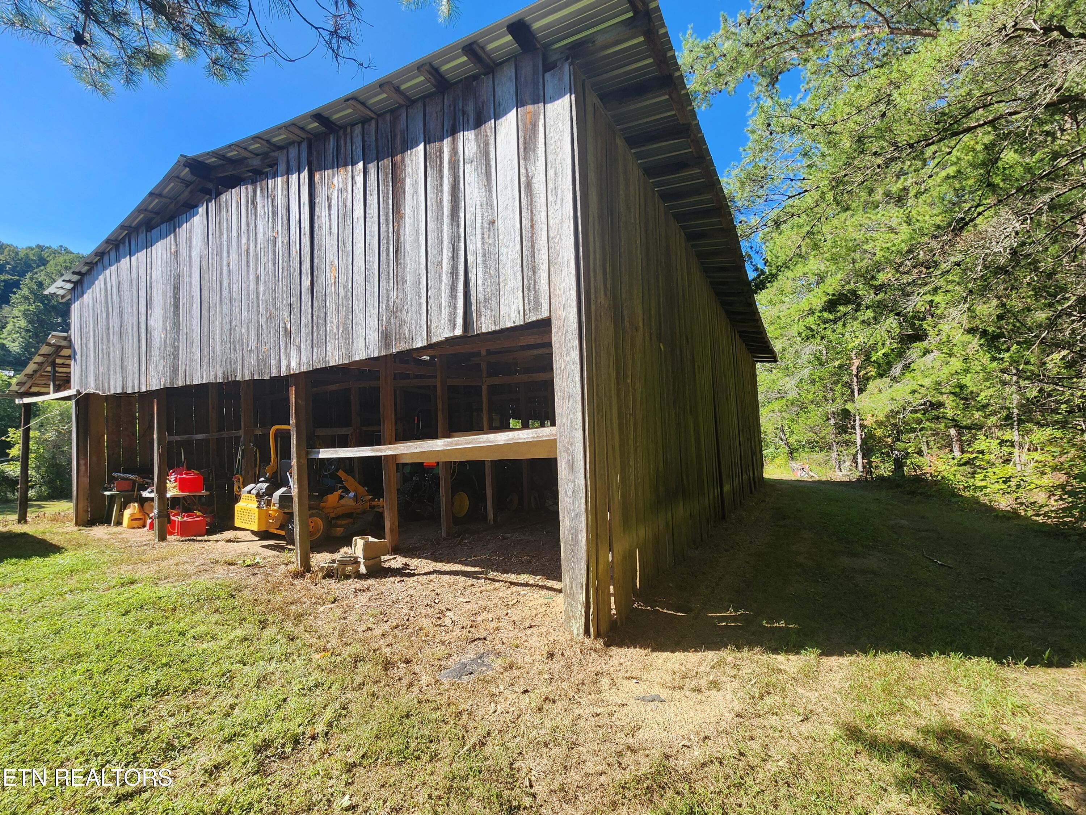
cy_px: 408
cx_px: 543
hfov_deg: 106.2
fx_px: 408
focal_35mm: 13
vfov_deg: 89.9
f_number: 2.2
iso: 50
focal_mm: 2.2
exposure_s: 1/607
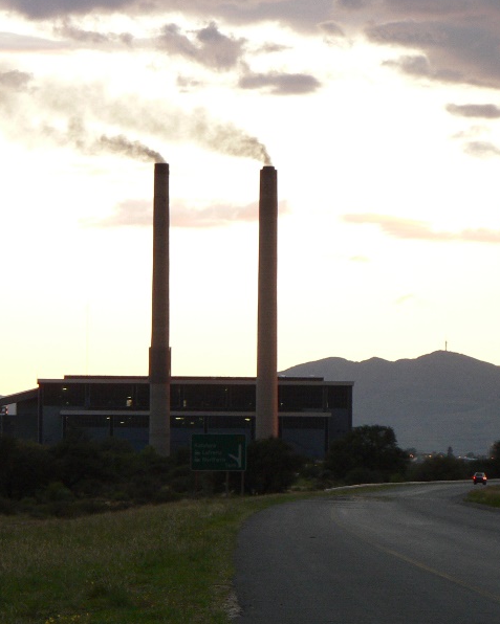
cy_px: 311
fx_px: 5326
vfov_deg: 6.7
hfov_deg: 5.4
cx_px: 128
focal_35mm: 288
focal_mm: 37.7
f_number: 3.3
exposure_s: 1/30
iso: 150
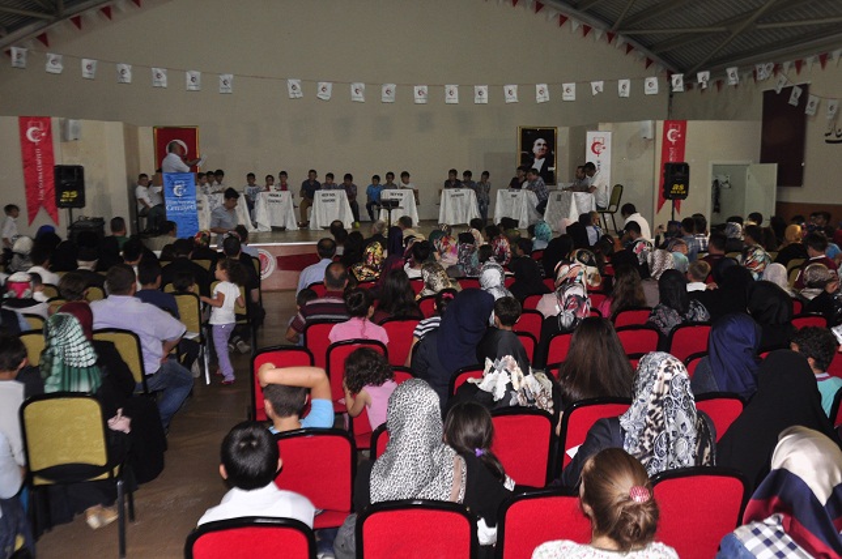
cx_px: 421
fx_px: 771
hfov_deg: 57.3
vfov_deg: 39.9
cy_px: 280
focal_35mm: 33
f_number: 5
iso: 500
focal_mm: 22
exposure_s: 1/40
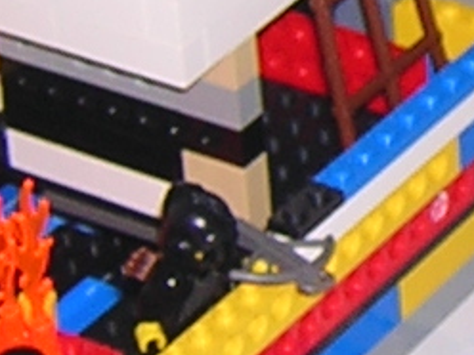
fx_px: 3177
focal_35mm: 232
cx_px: 713
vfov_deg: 6.4
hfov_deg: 8.3
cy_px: -109
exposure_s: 1/60.1
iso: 100
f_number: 2.6
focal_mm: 4.7
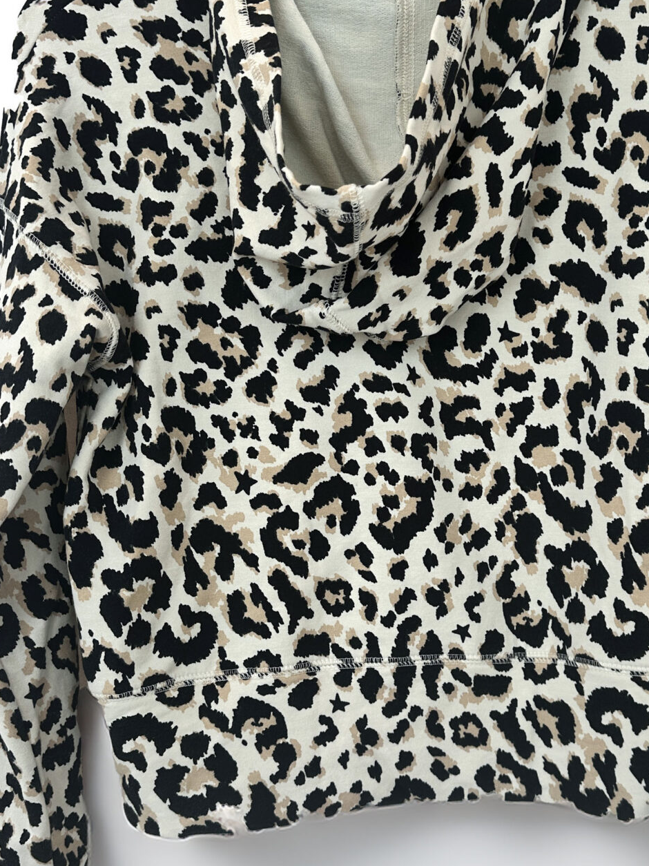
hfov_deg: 29.5
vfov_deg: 38.9
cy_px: 446
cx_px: 410
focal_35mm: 49
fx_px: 1225
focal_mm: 6.86
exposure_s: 1/218
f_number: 1.78
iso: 64
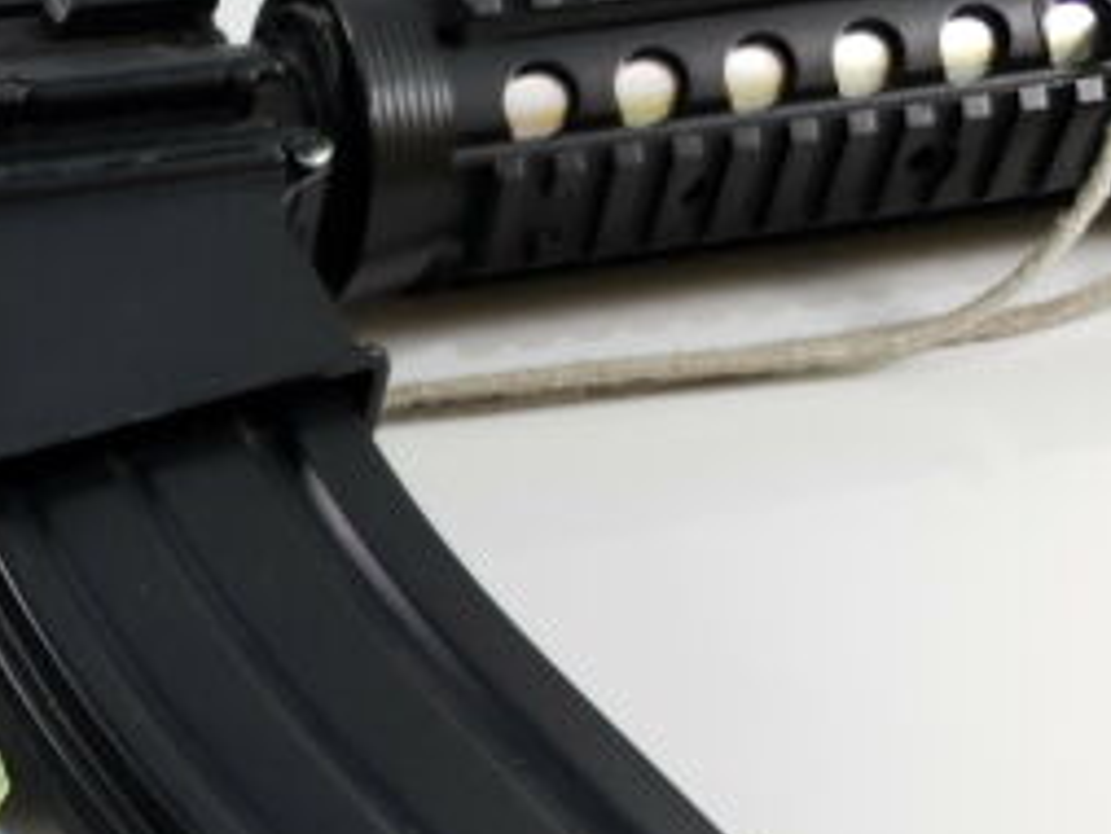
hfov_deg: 22.6
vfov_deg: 17.8
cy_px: 1007
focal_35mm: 79
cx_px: -246
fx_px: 2537
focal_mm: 4.32
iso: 50
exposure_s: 1/150
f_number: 1.5
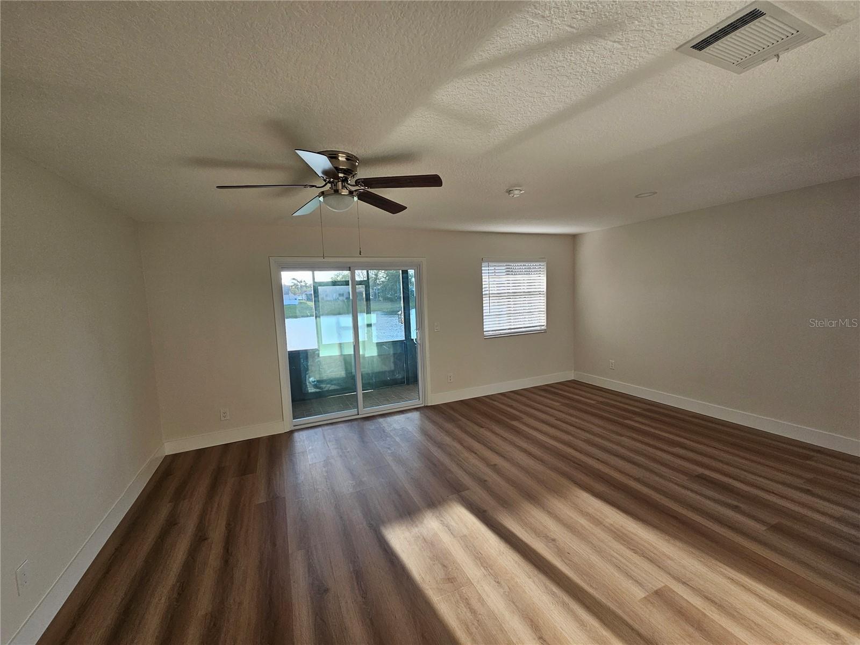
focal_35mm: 13
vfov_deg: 89.9
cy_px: 322
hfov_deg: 106.2
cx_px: 430
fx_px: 323
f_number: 2.2
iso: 80
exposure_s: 1/120
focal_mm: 2.2
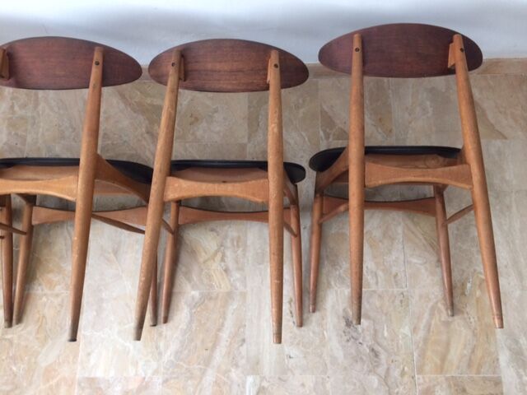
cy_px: 198
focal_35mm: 29
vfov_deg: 48.2
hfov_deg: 61.7
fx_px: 442
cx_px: 264
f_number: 2.2
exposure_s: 1/33
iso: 160
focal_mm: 4.15
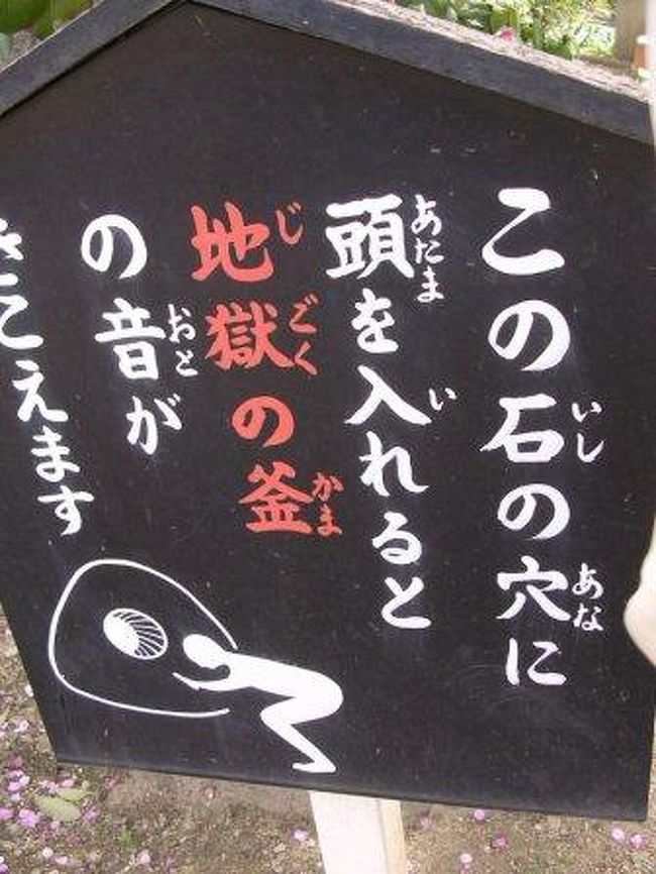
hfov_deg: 37.7
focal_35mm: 38
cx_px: 328
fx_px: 960
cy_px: 437
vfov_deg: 49.0
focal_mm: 5.8
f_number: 2.8
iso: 100
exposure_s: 1/91
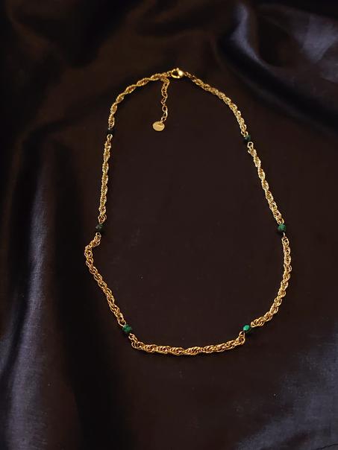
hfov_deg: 30.3
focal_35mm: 48
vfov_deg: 39.7
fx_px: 625
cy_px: 225
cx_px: 169
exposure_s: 1/1000
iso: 3200
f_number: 1.75
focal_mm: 5.25
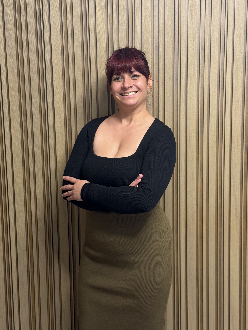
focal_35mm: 48
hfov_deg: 30.3
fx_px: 459
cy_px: 165
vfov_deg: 39.7
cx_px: 124
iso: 125
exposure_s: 1/50
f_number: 1.78
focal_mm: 6.76
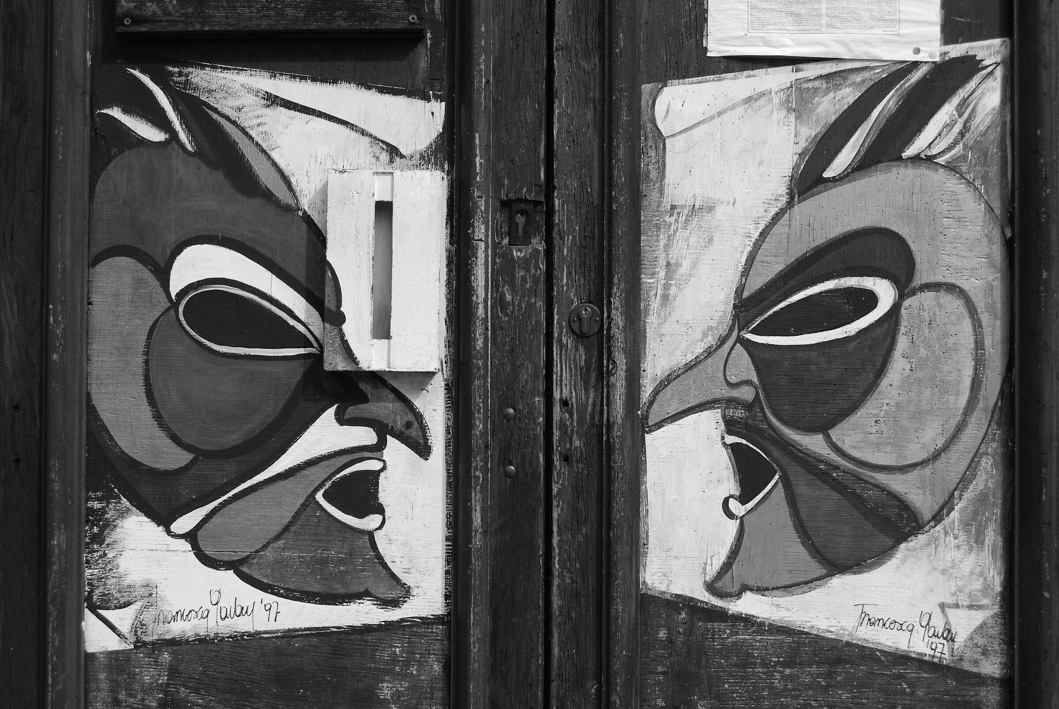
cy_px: 354
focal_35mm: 51
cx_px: 530
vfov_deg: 26.6
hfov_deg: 38.8
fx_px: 1502
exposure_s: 1/200
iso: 100
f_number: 7.1
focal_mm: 34
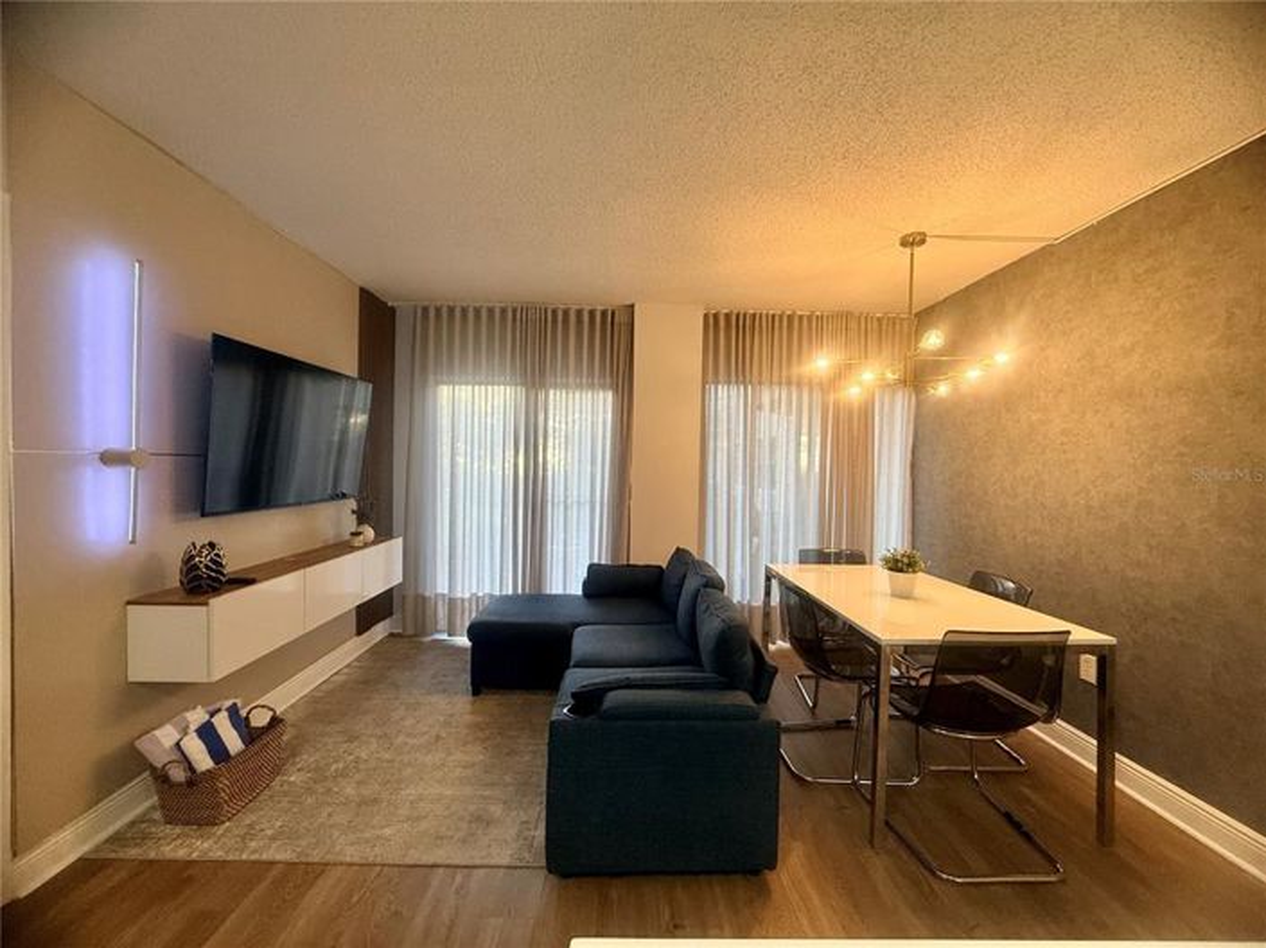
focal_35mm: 14
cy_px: 474
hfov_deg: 102.1
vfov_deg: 85.6
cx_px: 633
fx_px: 512
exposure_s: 1/120
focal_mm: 2.22
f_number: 2.2
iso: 250
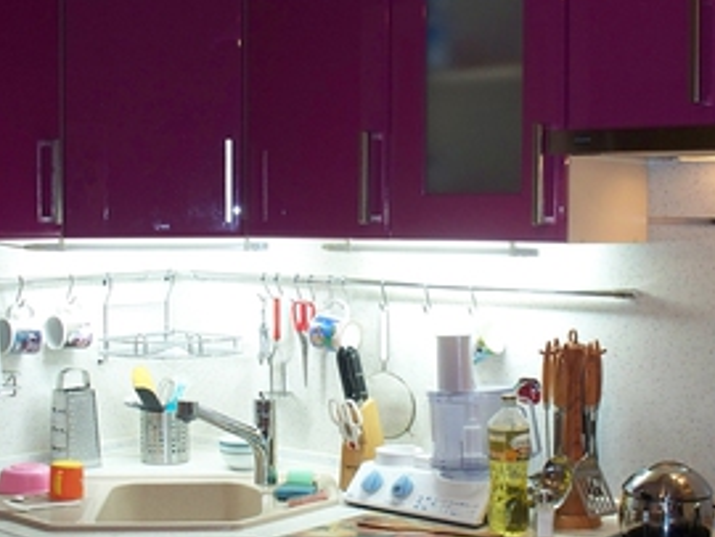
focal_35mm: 60
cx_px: 360
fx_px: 1240
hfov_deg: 32.2
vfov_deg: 24.4
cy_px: 333
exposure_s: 1/40
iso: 200
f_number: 2.8
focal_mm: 7.54
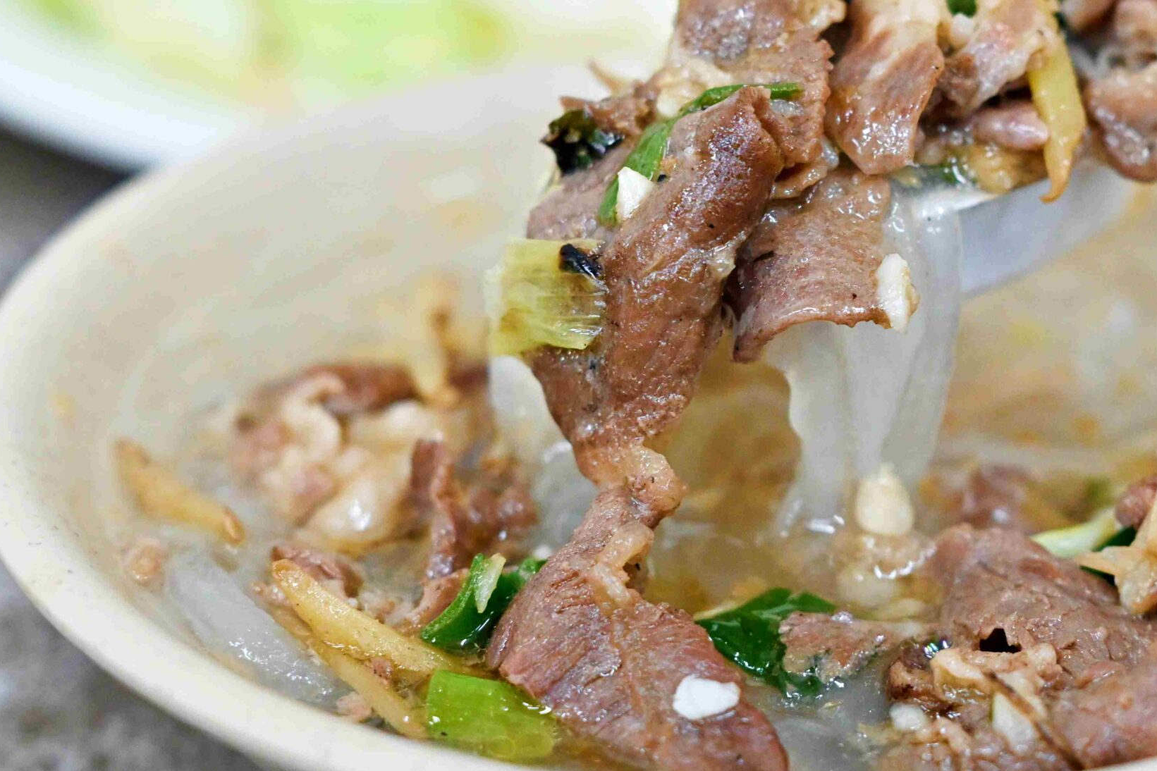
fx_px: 3760
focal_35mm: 117
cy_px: 286
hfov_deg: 17.4
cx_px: 871
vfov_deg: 11.7
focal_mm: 50
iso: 1400
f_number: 3.2
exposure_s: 1/160
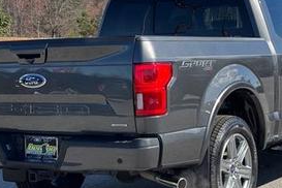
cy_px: 104
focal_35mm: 92
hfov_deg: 22.1
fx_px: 721
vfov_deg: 14.9
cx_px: 148
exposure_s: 1/2110
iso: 64
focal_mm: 6.76
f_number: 1.78
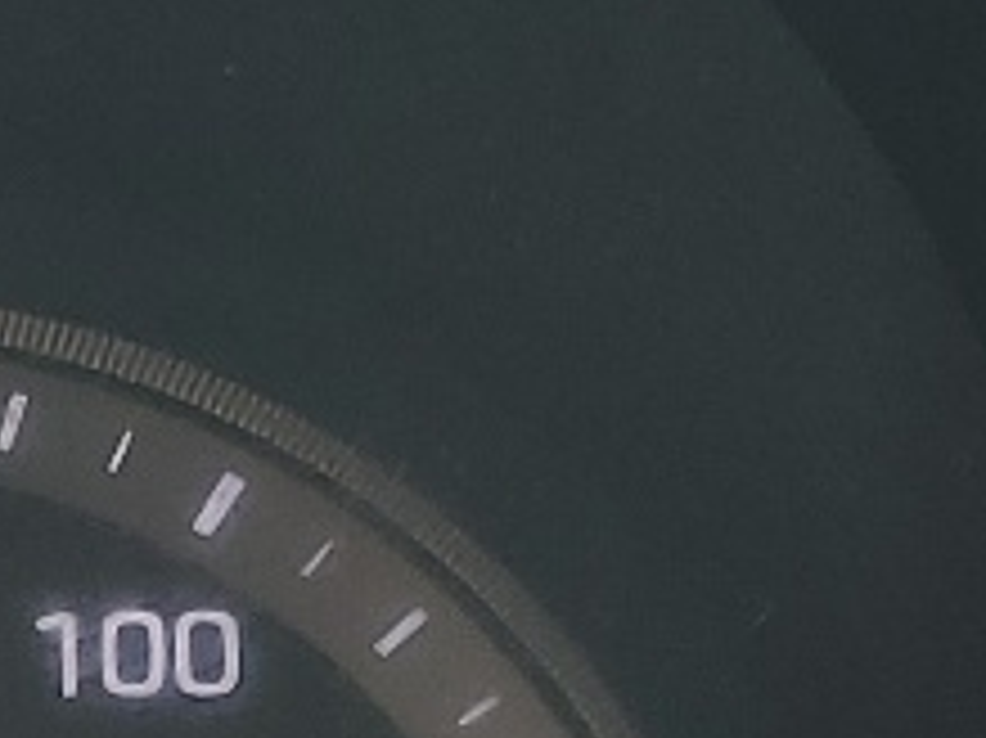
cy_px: 590
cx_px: -1432
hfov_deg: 9.3
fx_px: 5409
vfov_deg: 7.8
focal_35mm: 190
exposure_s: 1/120
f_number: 1.5
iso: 55
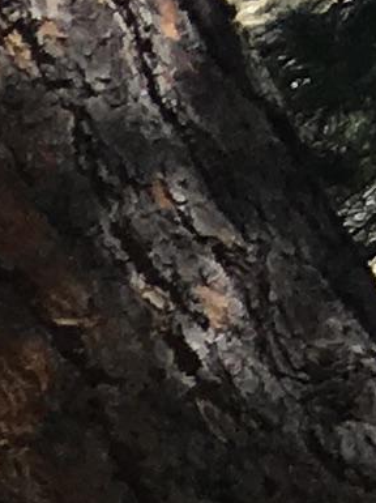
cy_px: 1384
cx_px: -2221
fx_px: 4410
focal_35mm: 304
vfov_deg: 6.1
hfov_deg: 3.8
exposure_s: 1/1148
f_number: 2.2
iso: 25
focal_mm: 4.15
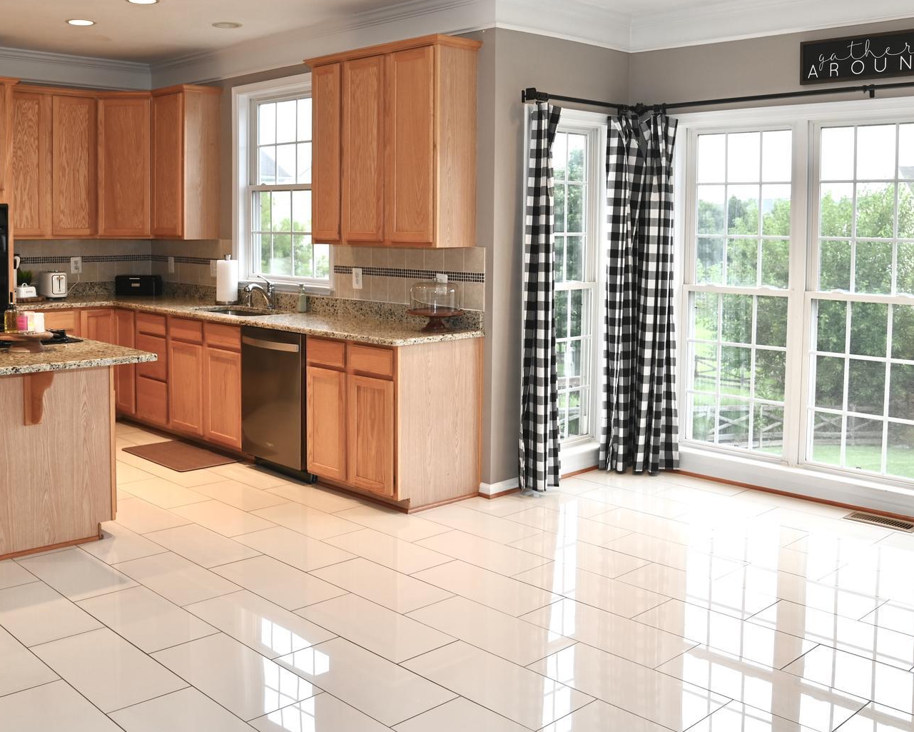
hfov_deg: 50.1
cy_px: 276
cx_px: 392
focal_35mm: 36
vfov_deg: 40.9
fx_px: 974
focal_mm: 24
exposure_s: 1/30
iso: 360
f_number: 7.1
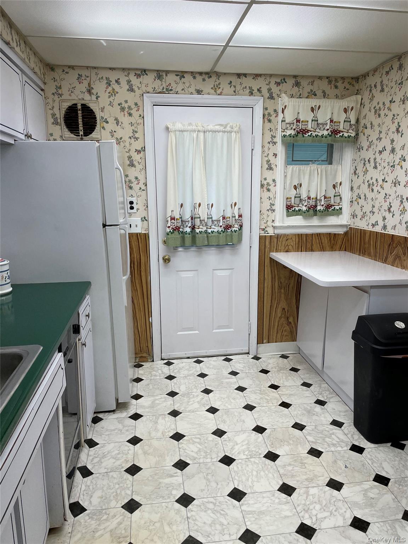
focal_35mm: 26
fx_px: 409
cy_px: 272
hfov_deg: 53.1
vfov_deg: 67.3
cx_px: 204
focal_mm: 4.2
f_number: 1.6
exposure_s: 1/120
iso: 40
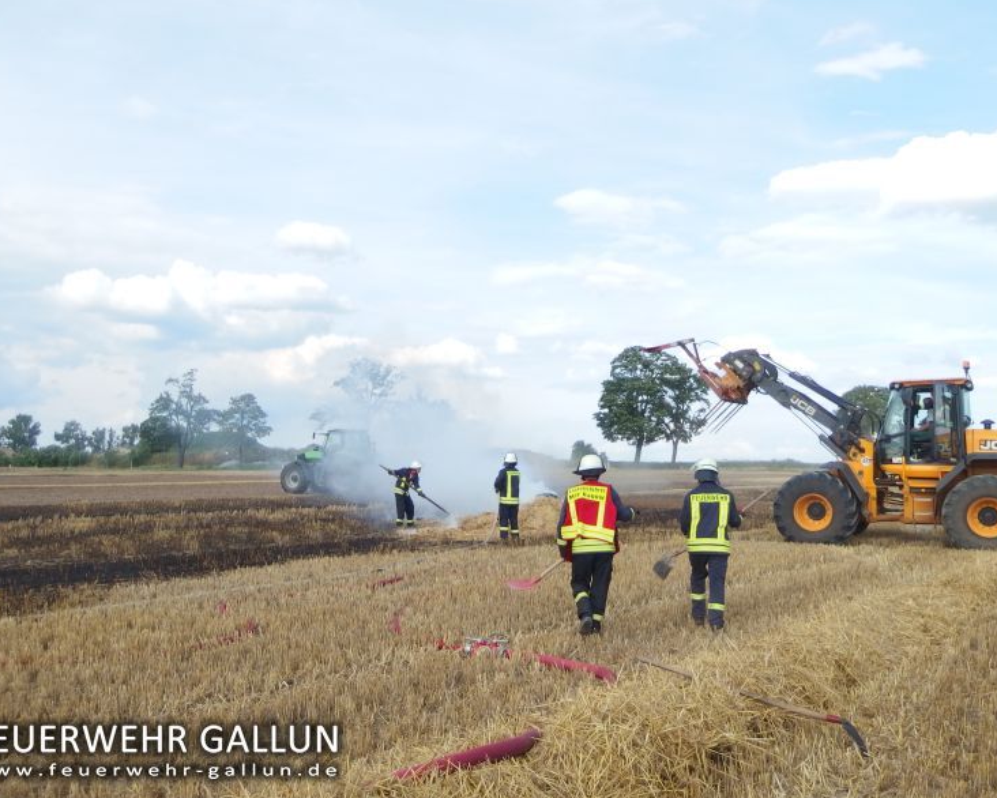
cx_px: 469
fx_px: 885
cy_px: 404
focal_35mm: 30
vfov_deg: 48.5
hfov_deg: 58.7
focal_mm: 4.7
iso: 100
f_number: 1.8
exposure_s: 1/2000
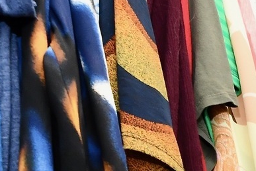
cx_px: 575
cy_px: 474
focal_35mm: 111
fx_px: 789
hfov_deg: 14.1
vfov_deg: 10.0
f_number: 6.3
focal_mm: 14
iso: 640
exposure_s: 1/60
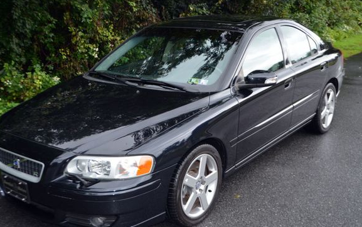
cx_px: 168
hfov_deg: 45.2
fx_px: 434
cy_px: 120
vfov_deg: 29.2
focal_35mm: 44
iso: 360
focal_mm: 26
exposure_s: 1/125
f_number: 4.2
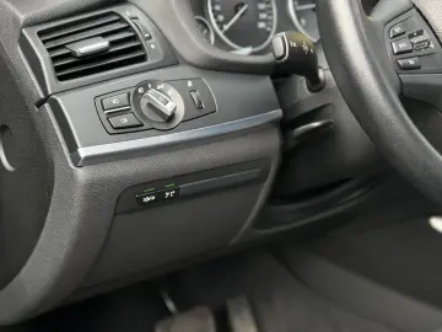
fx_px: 613
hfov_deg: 39.7
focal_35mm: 48
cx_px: 221
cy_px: 166
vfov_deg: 30.3
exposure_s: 1/381
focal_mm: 6.76
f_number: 1.78
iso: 100
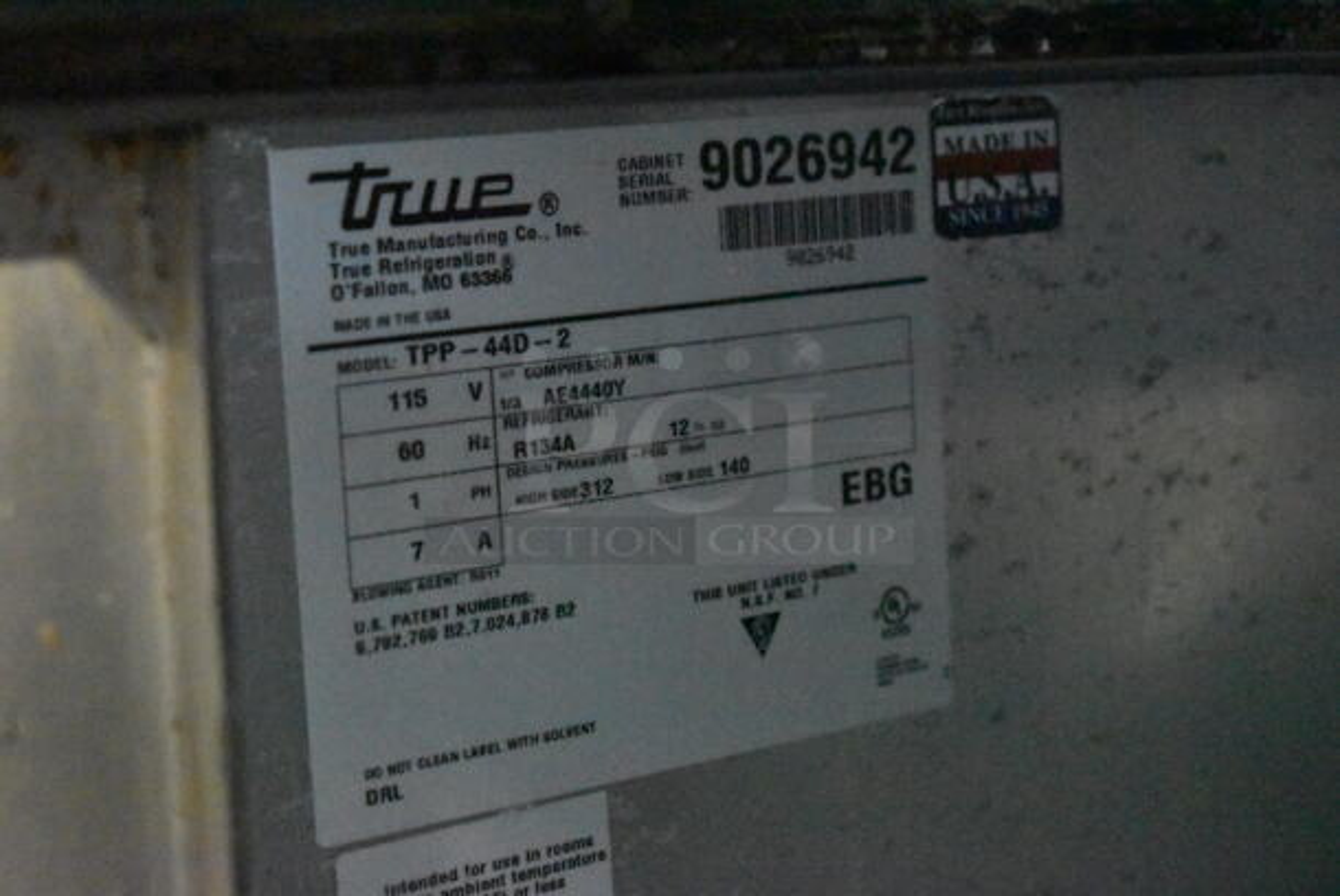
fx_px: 3074
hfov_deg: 24.6
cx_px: 670
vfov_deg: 16.6
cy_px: 448
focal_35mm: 82
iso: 25600
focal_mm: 55
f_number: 5.6
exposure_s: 1/50
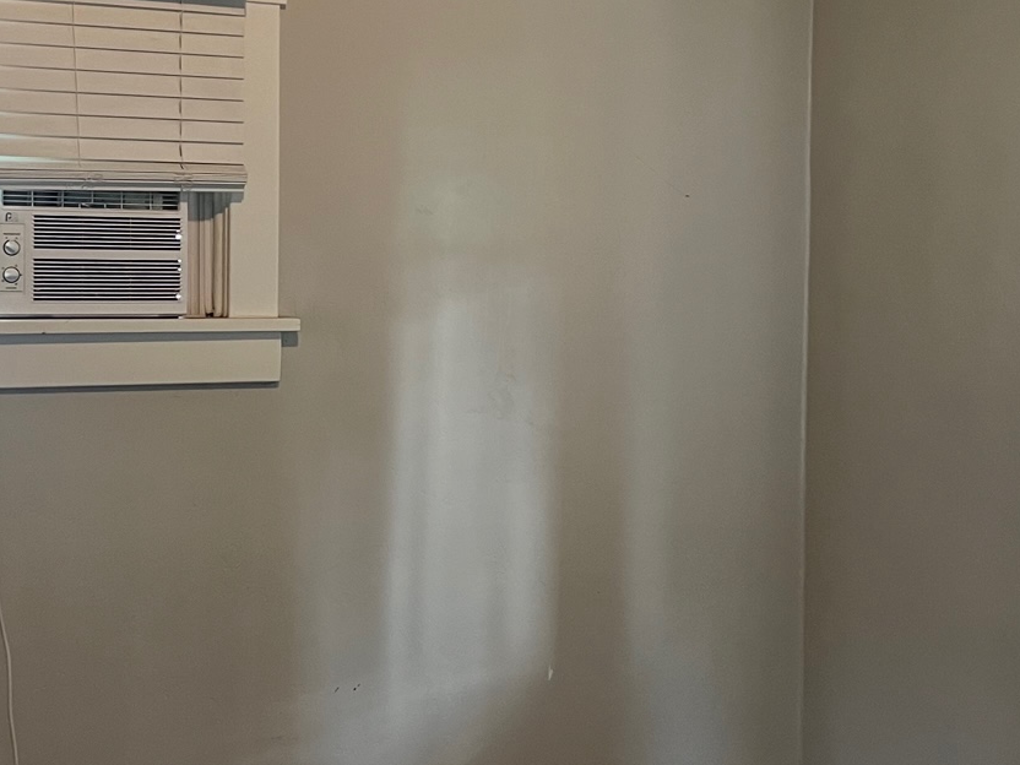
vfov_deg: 23.2
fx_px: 1856
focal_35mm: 63
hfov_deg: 30.7
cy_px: 278
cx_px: 526
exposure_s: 1/60
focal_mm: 5.7
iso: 200
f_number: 1.5
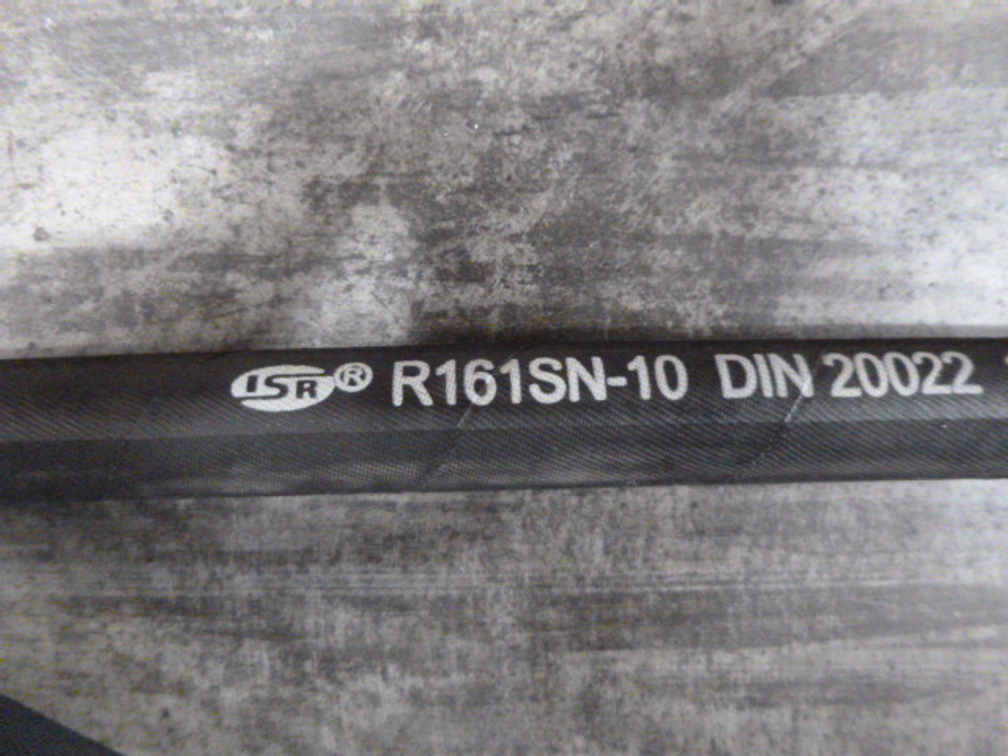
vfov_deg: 54.9
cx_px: 504
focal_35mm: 25
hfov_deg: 69.4
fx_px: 728
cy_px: 378
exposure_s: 1/6
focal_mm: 4.5
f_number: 3.1
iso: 1600
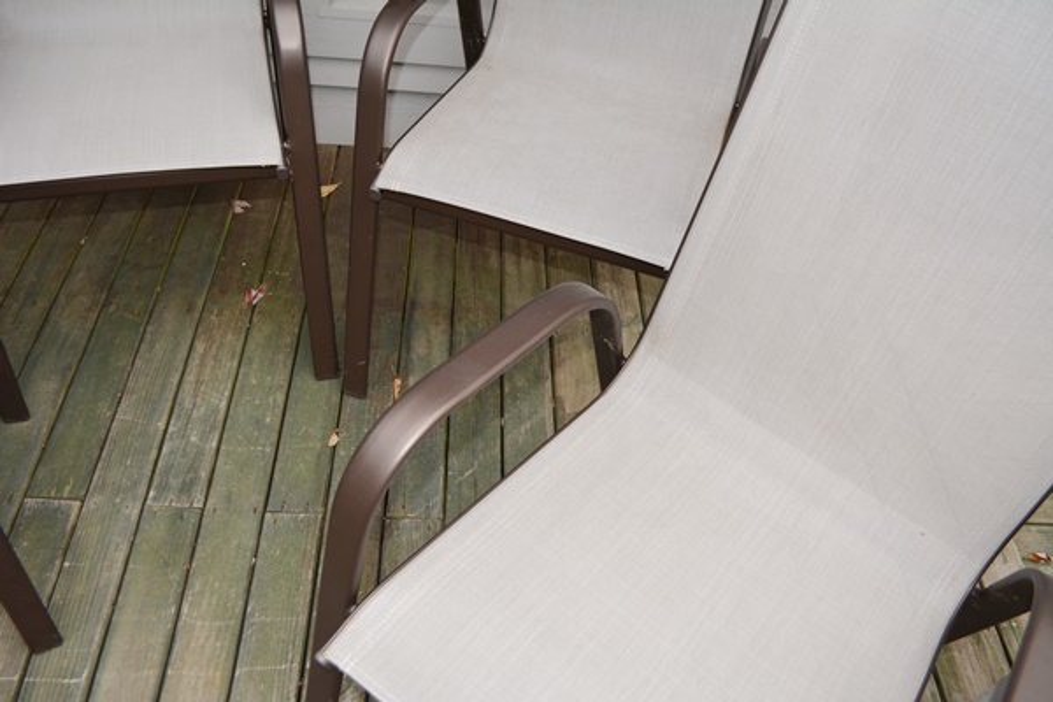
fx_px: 877
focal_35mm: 30
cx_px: 526
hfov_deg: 61.9
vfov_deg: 43.6
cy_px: 351
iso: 100
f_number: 4.5
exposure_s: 1/200
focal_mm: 20
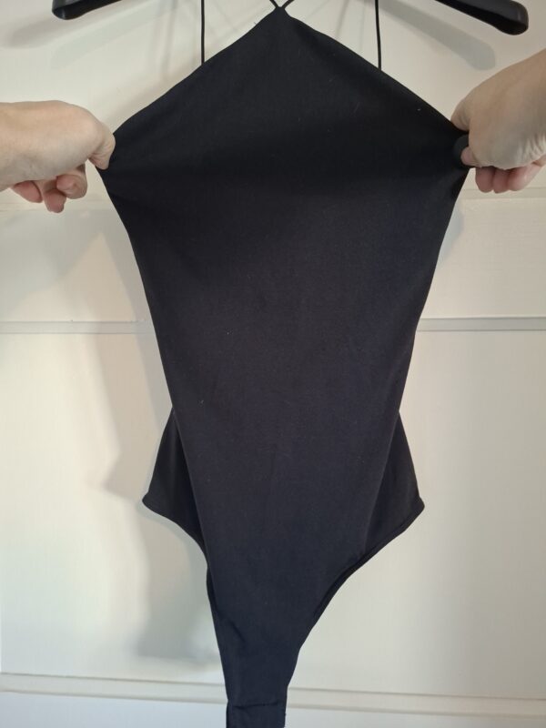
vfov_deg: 73.9
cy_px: 364
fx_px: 484
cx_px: 273
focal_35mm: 23
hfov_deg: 58.9
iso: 400
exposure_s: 1/24
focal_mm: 5.54
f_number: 1.8
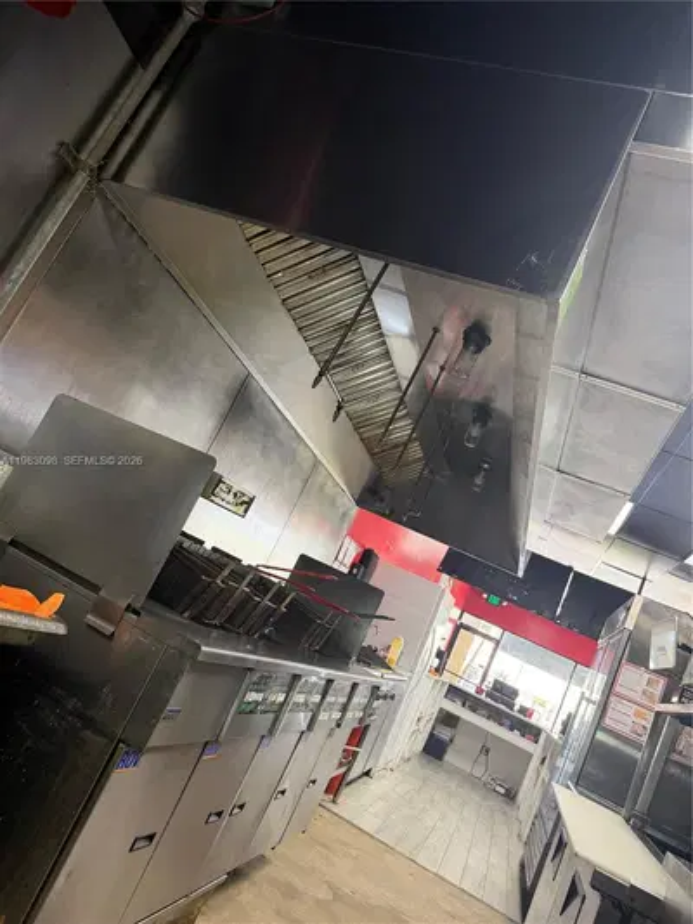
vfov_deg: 71.6
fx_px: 640
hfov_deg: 56.8
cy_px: 462
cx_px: 346
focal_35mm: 24
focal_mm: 6.76
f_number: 1.78
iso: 250
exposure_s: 1/60
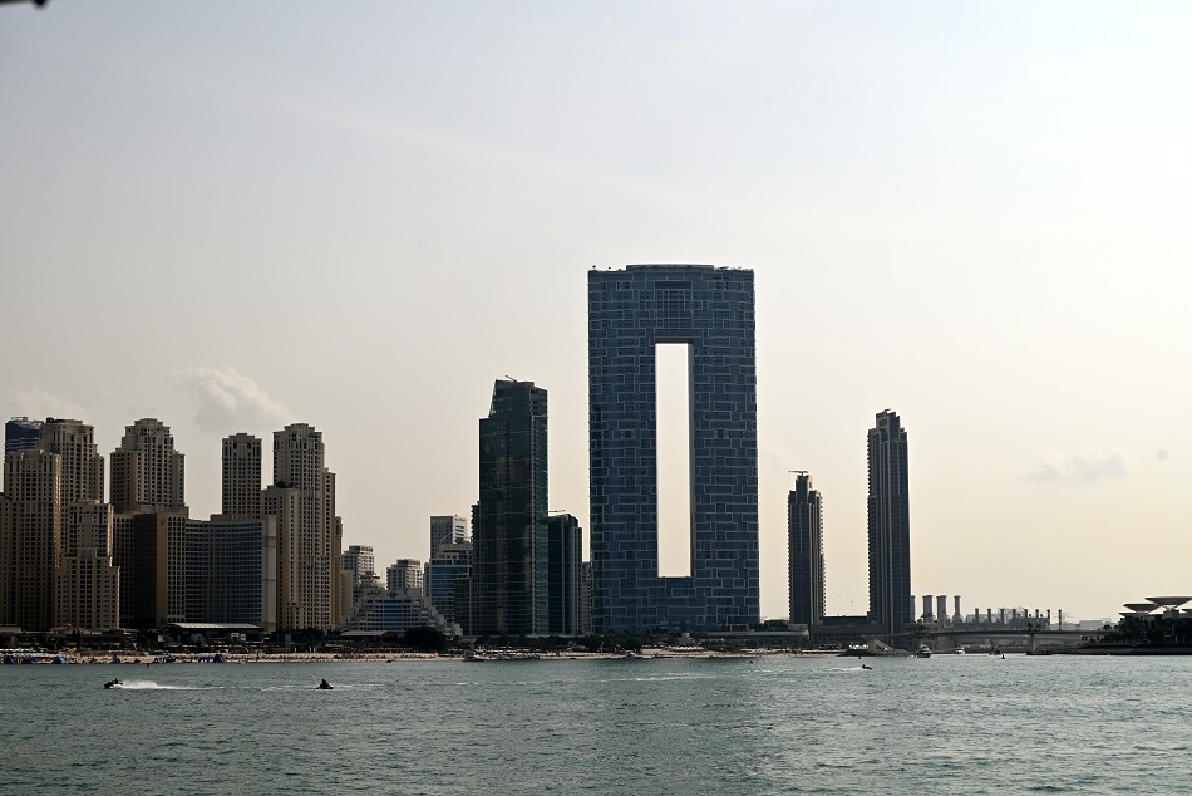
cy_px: 398
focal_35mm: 70
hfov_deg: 28.8
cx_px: 596
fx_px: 2318
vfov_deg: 19.5
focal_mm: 70
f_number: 8
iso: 100
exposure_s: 1/1000
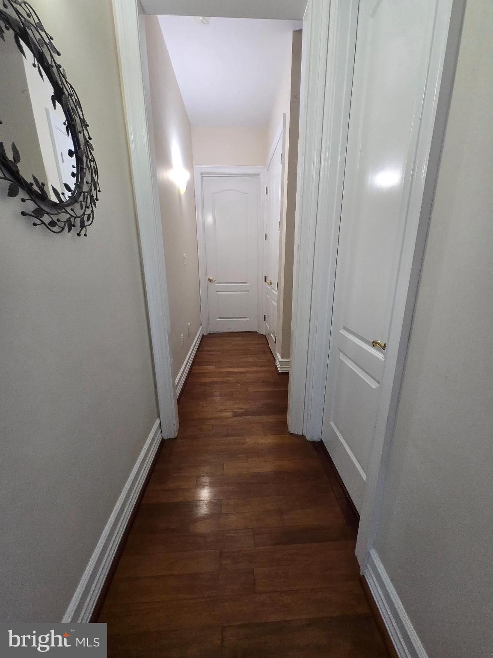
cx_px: 246
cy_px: 329
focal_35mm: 13
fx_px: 247
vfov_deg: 106.2
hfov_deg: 89.9
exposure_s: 1/60.2
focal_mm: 1.7
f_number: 2.2
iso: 160
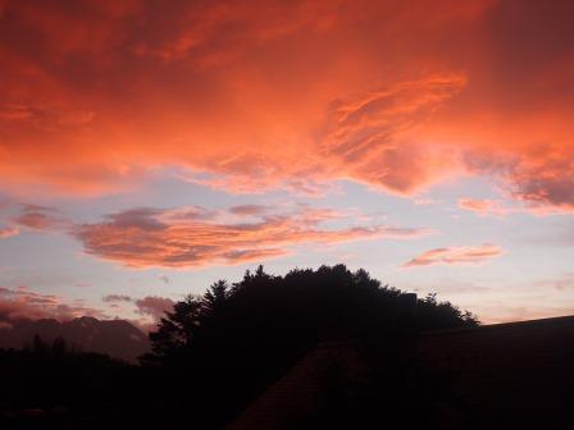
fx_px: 779
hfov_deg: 40.4
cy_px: 215
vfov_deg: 30.9
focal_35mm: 47
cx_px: 287
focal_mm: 8.4
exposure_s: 1/125
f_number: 3.1
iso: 160
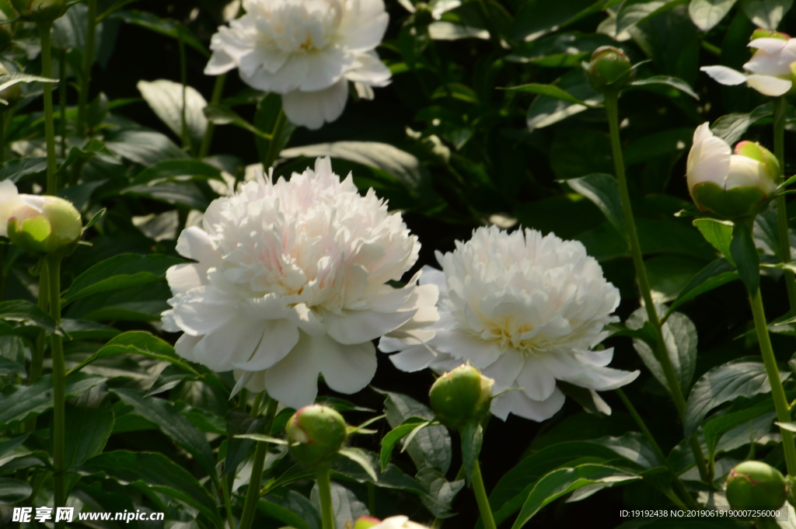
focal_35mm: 450
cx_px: 398
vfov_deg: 3.1
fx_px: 9942
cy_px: 264
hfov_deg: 4.6
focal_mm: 300
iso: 200
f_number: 29
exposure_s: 1/40
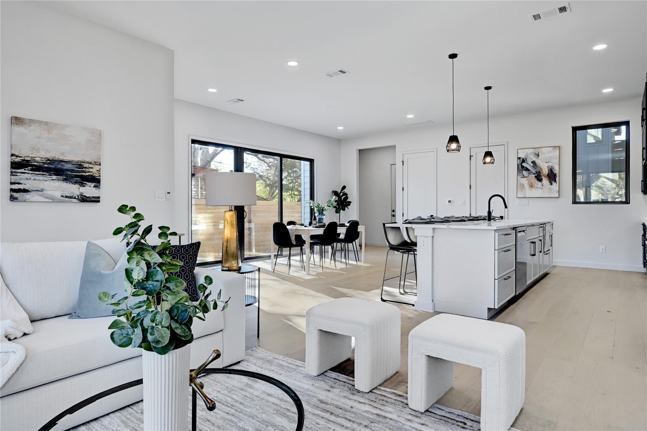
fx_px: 368
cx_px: 324
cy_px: 216
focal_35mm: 20
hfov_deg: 82.6
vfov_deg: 60.7
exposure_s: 1/13
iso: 400
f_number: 10
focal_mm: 20.5
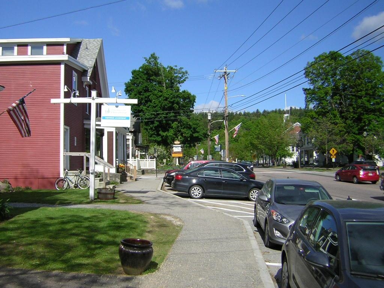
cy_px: 144
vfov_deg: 39.7
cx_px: 192
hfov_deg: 51.4
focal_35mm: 36
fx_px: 399
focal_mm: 4.7
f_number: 5.2
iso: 50
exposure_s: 1/433
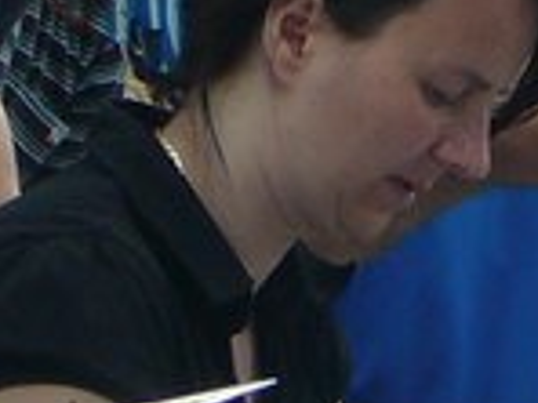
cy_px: 131
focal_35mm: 439
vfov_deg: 3.4
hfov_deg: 4.5
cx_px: 825
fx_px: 6823
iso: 80
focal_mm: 9.7
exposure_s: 1/160
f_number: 3.6
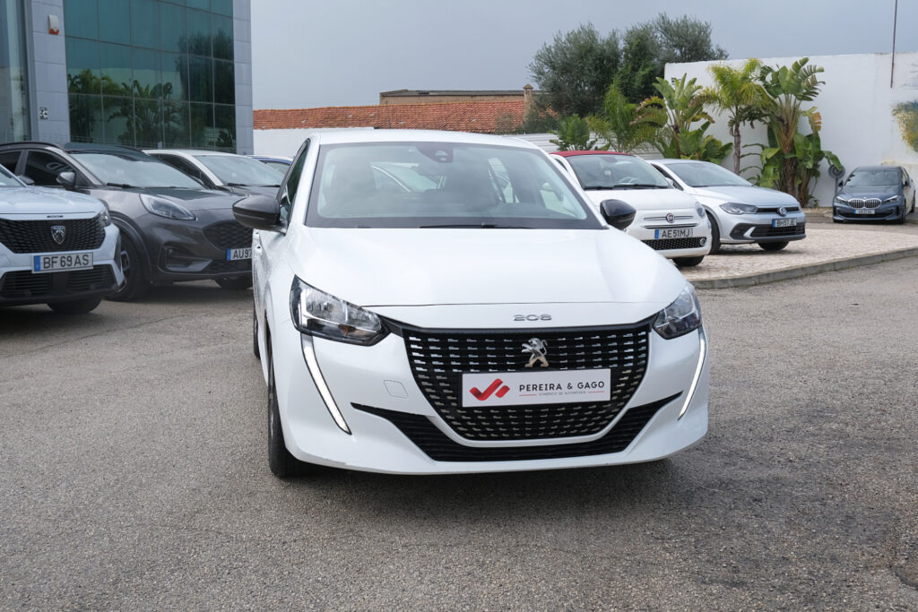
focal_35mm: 38
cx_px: 459
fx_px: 969
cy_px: 306
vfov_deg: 35.1
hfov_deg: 50.7
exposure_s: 1/160
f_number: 9
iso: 160
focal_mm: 25.6
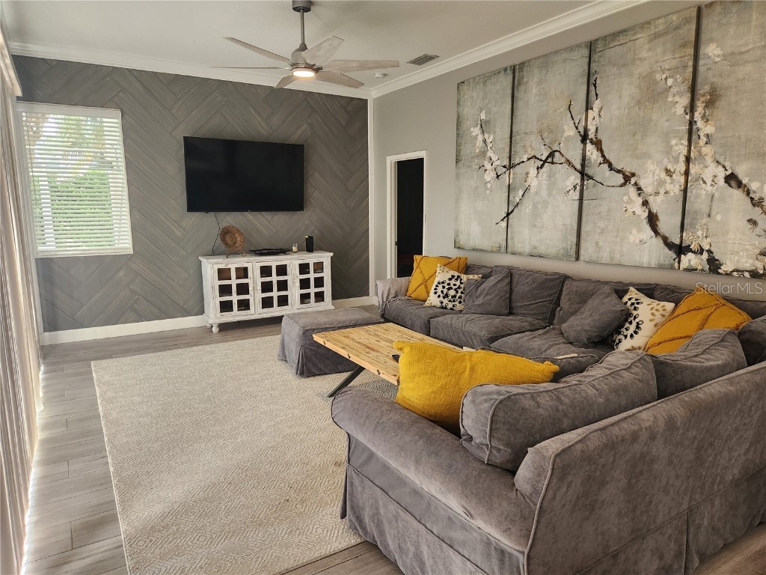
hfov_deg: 73.9
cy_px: 288
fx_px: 509
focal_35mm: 23
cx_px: 383
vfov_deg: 58.9
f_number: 1.8
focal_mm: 5.4
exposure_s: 1/120
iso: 250
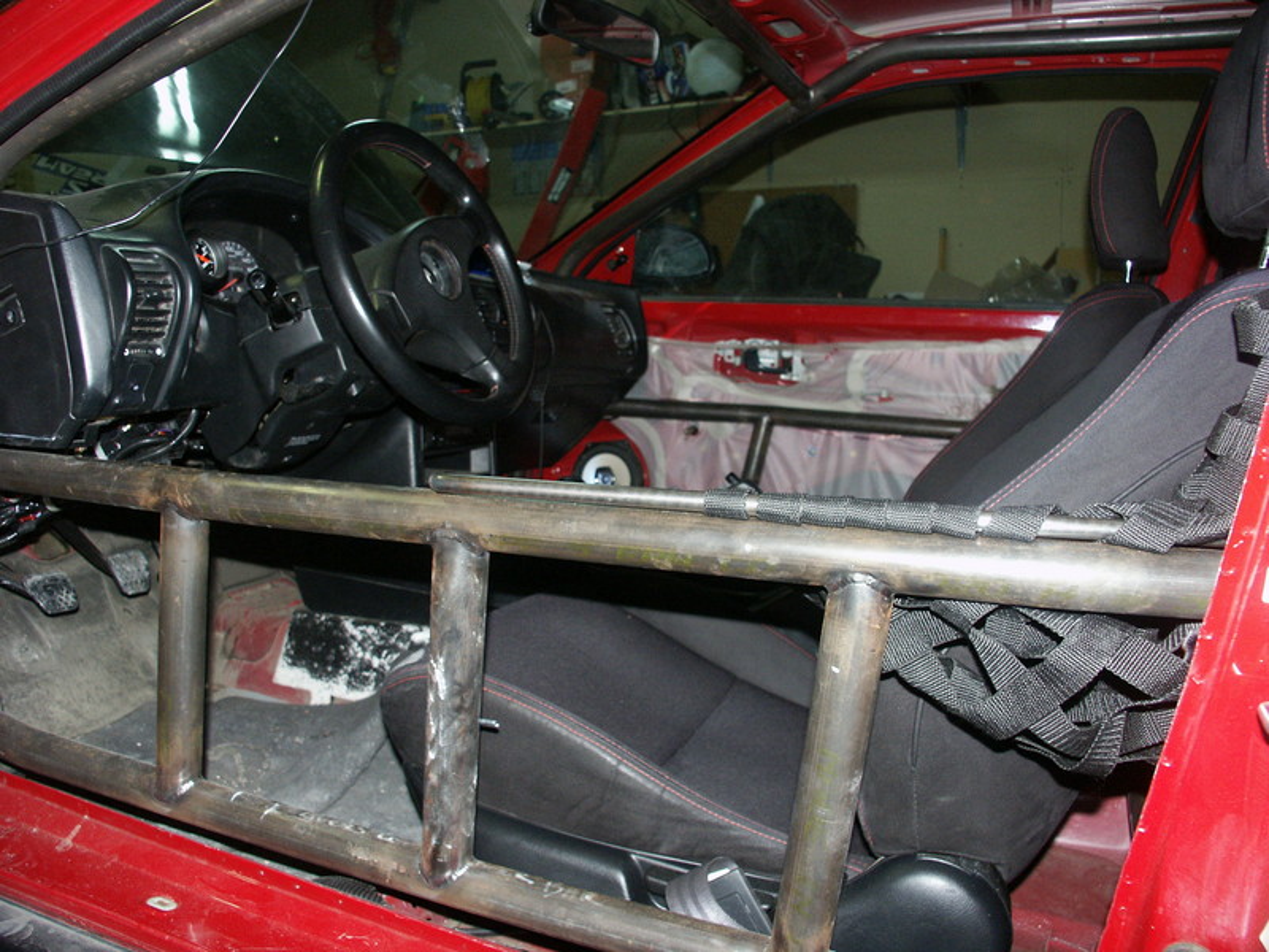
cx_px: 634
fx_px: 1063
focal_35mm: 29
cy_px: 476
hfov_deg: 61.7
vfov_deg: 48.2
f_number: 2.8
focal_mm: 7.65
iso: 200
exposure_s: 1/45
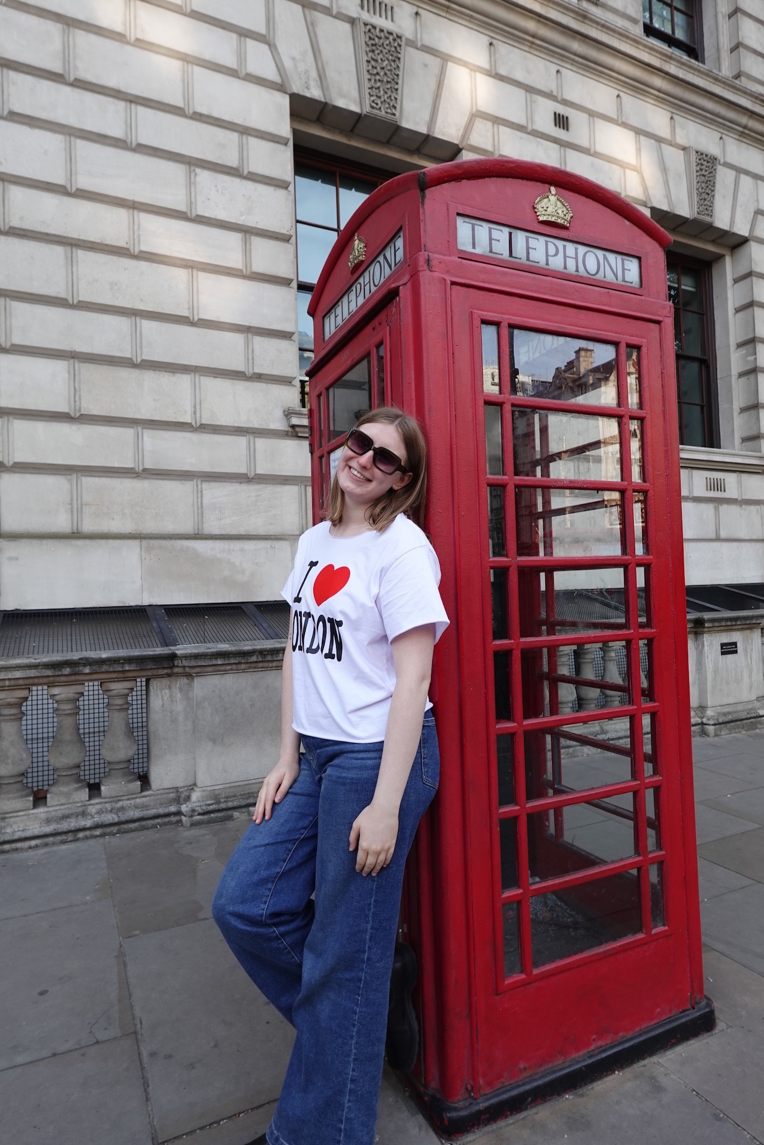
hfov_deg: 61.9
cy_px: 572
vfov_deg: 84.0
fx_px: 637
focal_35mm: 20
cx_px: 382
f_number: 4
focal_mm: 7.6
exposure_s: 1/100
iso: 125
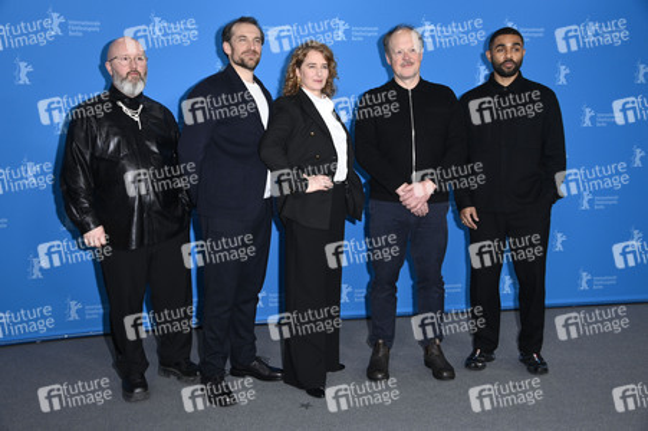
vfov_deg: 37.8
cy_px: 216
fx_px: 630
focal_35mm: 35
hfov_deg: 54.5
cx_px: 324
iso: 1000
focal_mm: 35
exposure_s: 1/250
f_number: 5.6
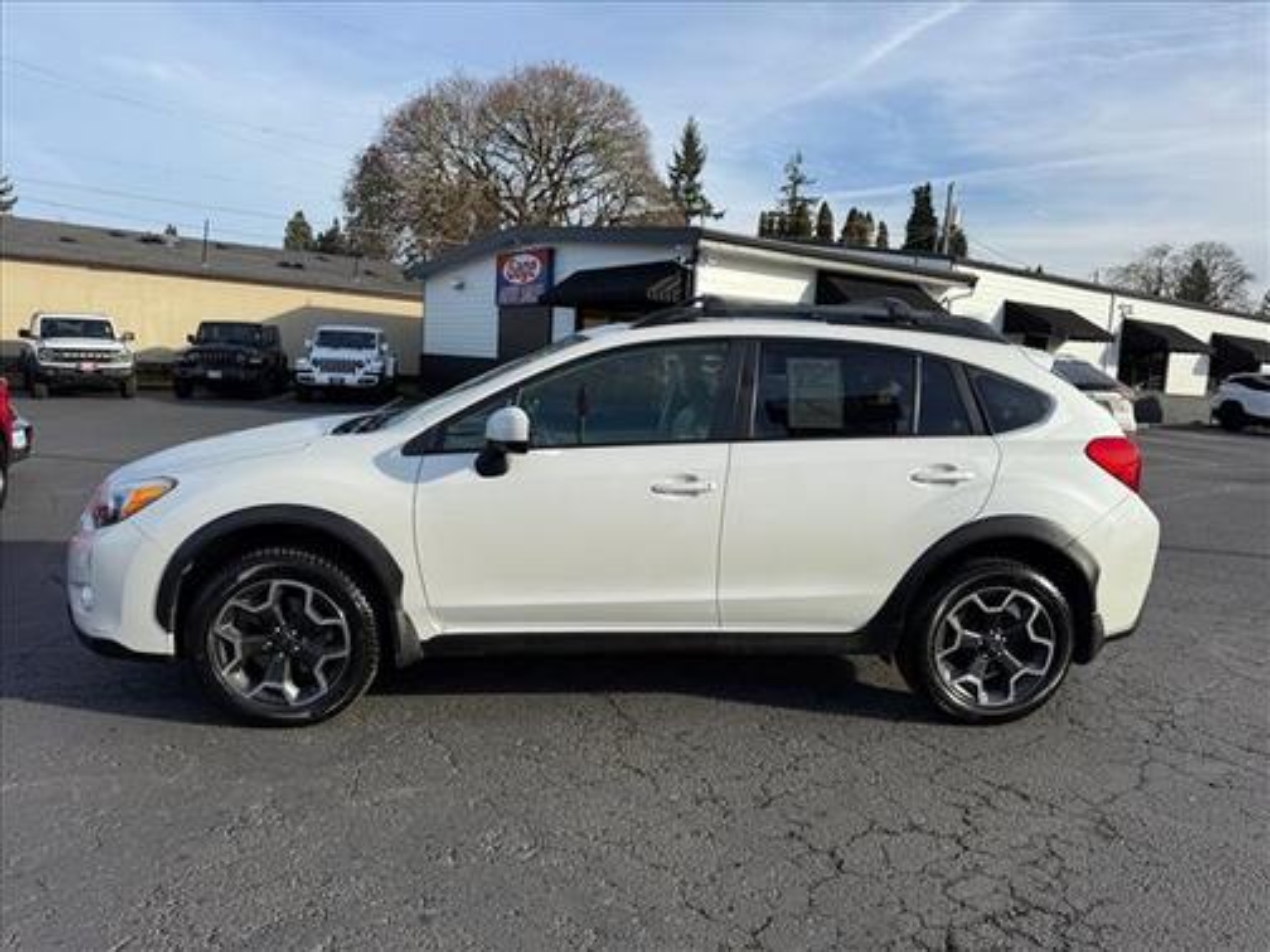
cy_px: 476
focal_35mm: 24
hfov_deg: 71.6
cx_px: 635
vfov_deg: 56.8
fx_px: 881
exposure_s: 1/3759
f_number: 1.78
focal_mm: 6.76
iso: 80
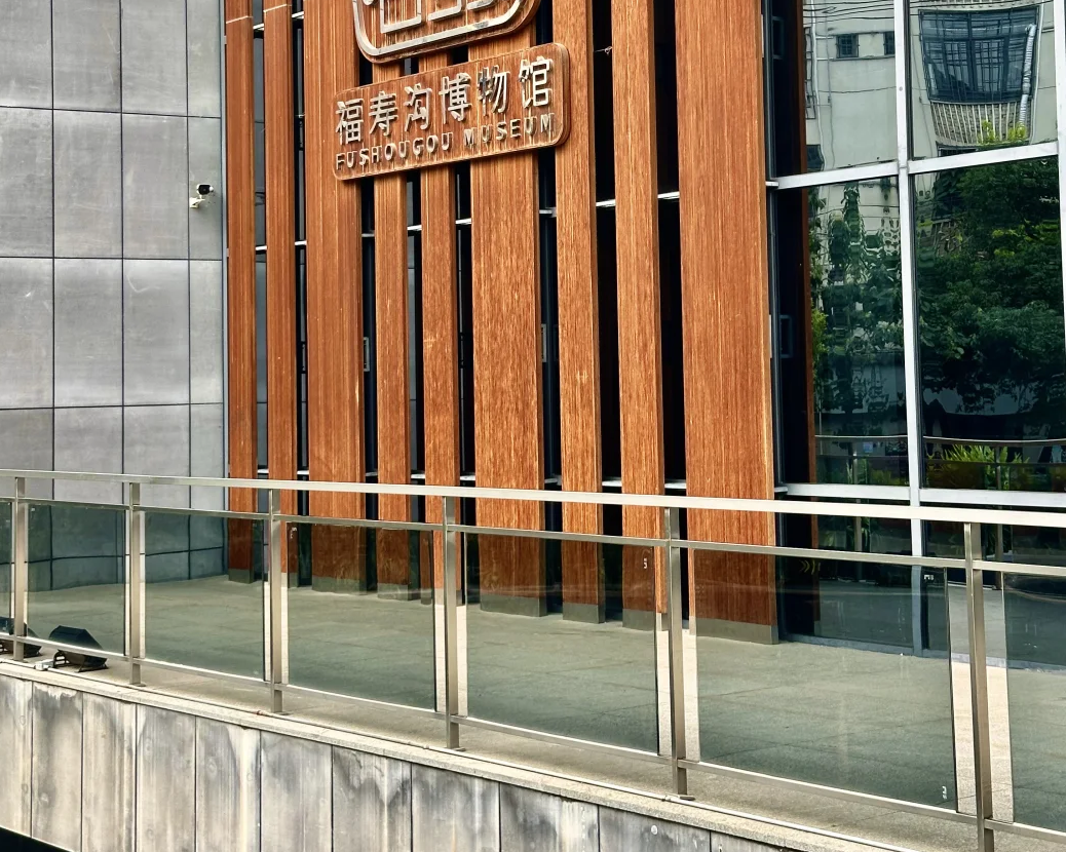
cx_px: 520
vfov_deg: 23.3
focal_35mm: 65
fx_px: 2050
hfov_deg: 29.1
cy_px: 238
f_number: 1.78
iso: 64
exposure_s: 1/767
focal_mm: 6.86
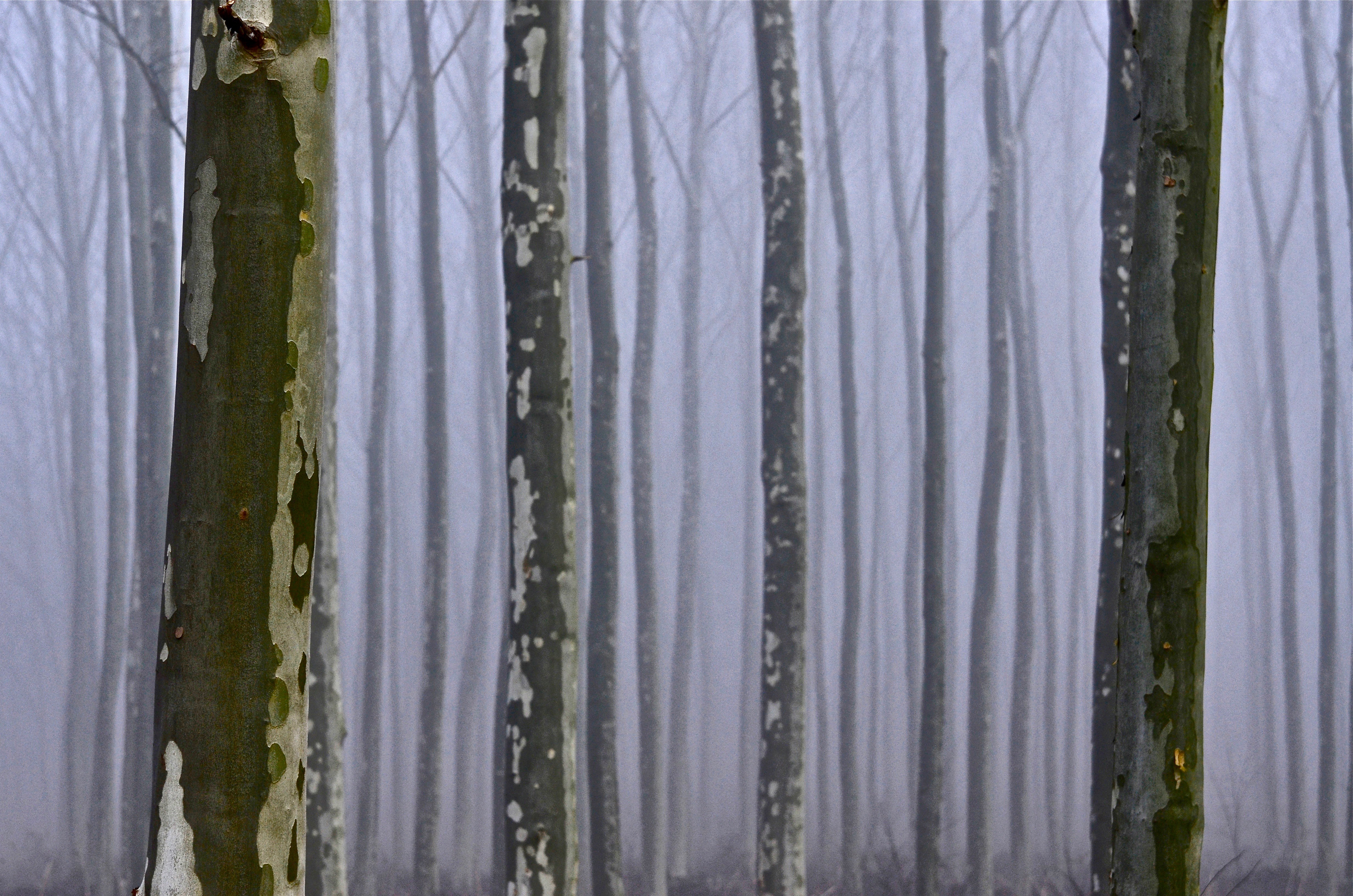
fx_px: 3938
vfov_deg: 13.0
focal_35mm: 105
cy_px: 448
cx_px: 676
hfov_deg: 19.5
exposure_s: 1/640
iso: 400
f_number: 5.6
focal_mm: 70
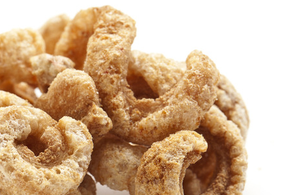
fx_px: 1480
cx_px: 54
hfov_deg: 11.3
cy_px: 142
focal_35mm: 182
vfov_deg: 7.5
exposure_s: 1/200
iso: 200
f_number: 16
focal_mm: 105
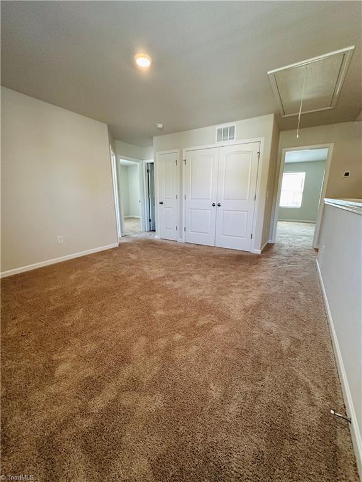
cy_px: 241
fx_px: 195
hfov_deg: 85.7
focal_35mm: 14
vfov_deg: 102.1
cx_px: 181
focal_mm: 2.22
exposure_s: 1/120
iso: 320
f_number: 2.2
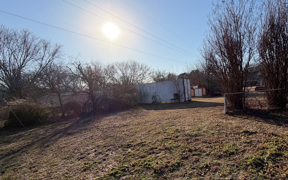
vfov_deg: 56.1
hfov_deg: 80.8
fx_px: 165
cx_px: 180
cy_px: 119
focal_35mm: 21
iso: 32
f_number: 2.2
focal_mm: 2.22
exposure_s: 1/955
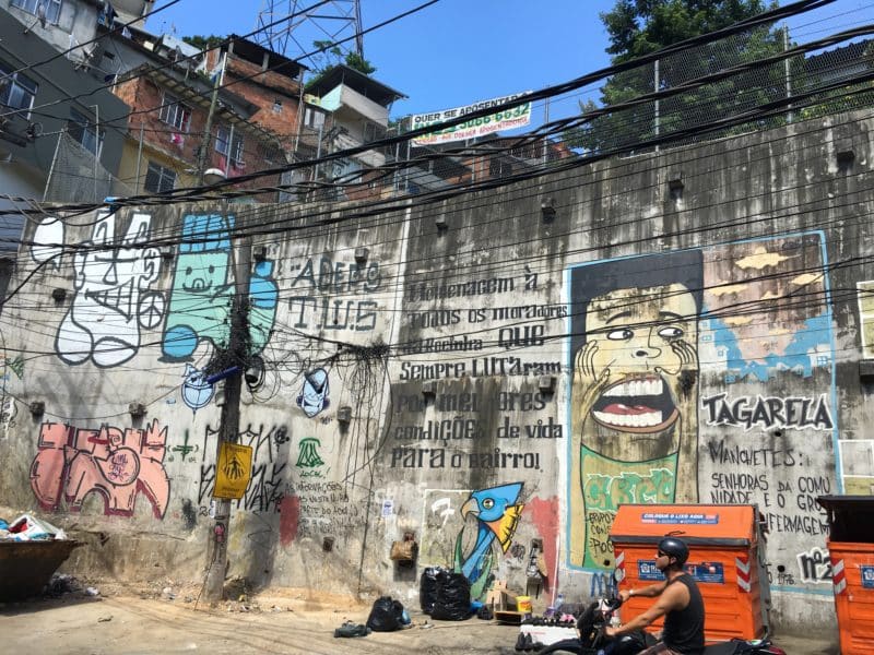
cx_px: 437
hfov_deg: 61.7
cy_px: 328
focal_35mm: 29
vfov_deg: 48.2
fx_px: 732
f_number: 2.2
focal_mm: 4.15
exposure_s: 1/605
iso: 25
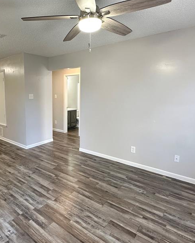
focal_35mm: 23
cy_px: 111
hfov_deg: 59.1
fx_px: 166
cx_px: 60
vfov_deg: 72.4
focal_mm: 2.22
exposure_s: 1/60
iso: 160
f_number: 2.2
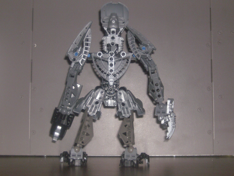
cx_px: 117
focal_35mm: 70
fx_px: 474
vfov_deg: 21.1
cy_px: 88
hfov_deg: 27.7
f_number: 3.7
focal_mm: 11.6
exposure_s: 1/91.3
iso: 200
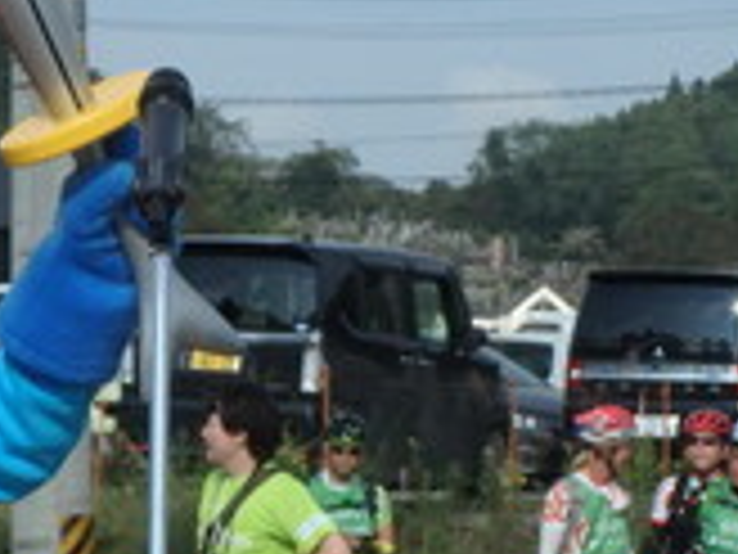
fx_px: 4754
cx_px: 220
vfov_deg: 6.7
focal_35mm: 223
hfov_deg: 8.9
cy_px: 365
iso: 125
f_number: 5.1
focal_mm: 10.1
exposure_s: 1/800
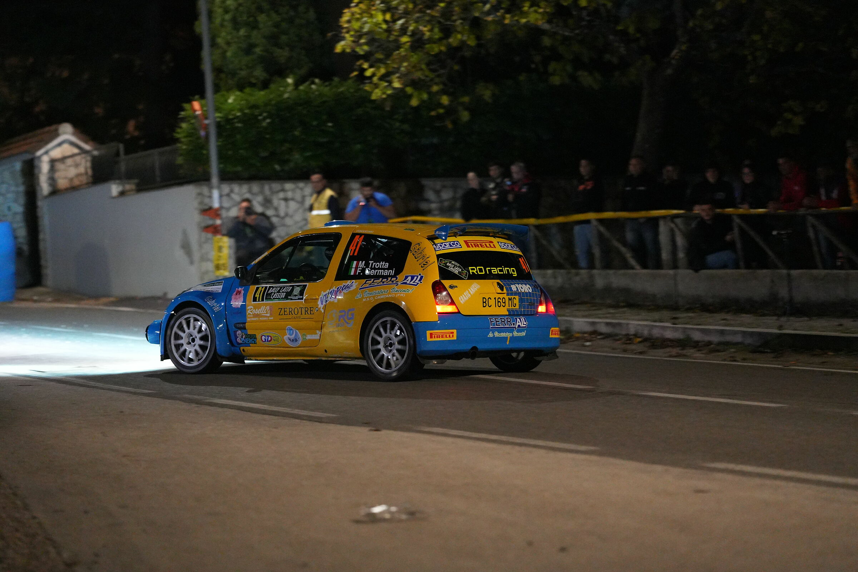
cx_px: 429
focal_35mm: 135
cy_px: 286
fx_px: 3217
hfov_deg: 15.2
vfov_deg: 10.2
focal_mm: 135
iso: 12800
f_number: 1.8
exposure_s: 1/320
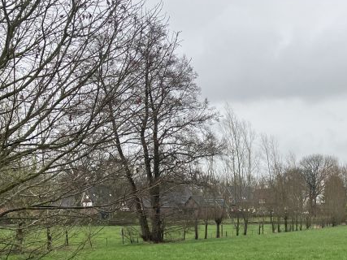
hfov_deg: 30.9
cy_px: 239
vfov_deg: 24.0
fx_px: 591
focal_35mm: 59
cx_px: 327
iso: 32
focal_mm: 3.99
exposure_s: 1/368
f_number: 1.8
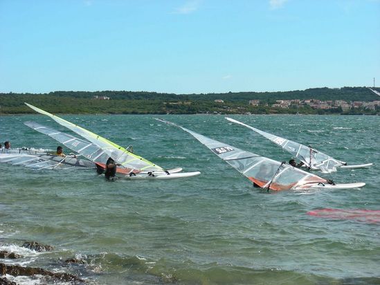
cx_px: 190
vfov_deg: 14.9
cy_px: 142
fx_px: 1087
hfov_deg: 19.8
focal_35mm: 99
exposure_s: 1/445
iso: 50
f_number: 4
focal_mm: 16.5
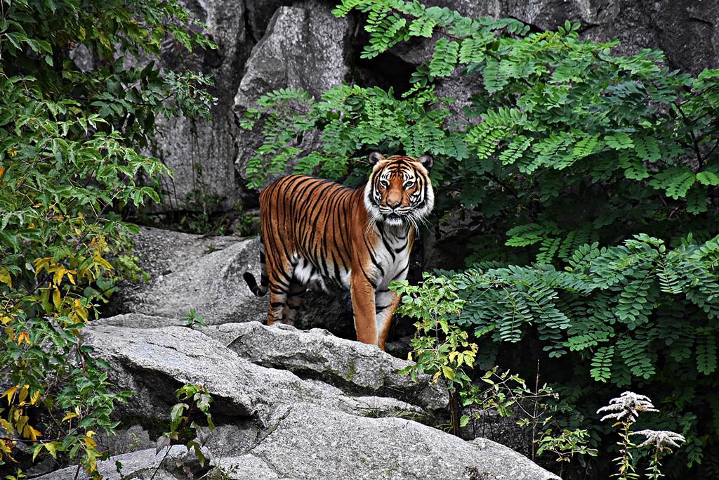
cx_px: 360
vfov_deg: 6.5
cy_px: 240
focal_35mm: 210
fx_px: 4194
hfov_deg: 9.8
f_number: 5.6
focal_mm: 140
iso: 3600
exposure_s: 1/500
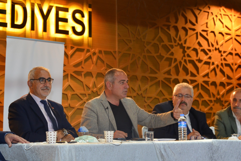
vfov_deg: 15.0
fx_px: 609
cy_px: 82
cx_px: 95
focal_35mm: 91
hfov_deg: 22.3
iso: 1600
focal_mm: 62
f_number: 5.6
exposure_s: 1/90
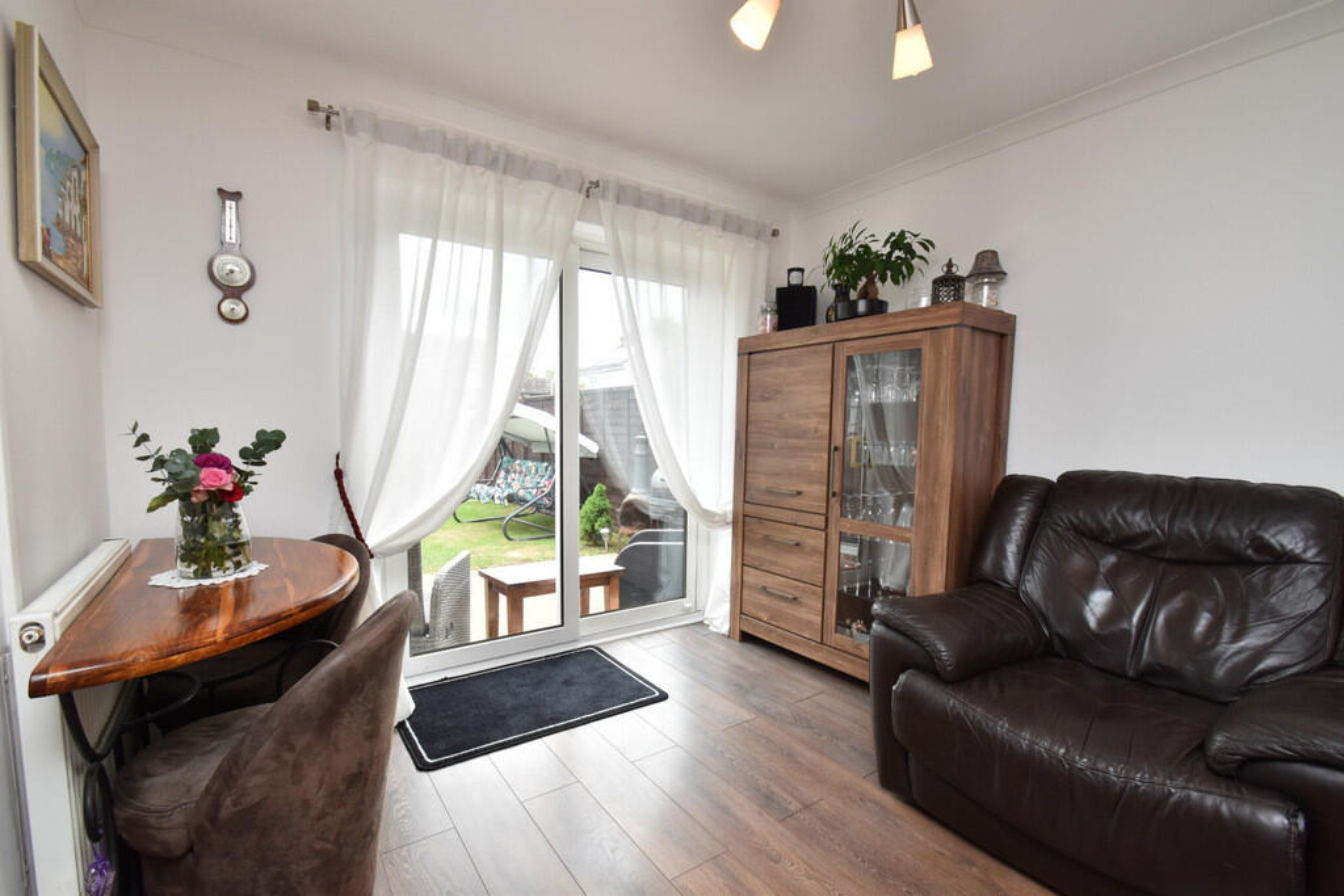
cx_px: 672
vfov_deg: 77.3
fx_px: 560
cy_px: 448
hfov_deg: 100.4
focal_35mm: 15
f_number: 8
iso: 400
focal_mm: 10
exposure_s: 1/80
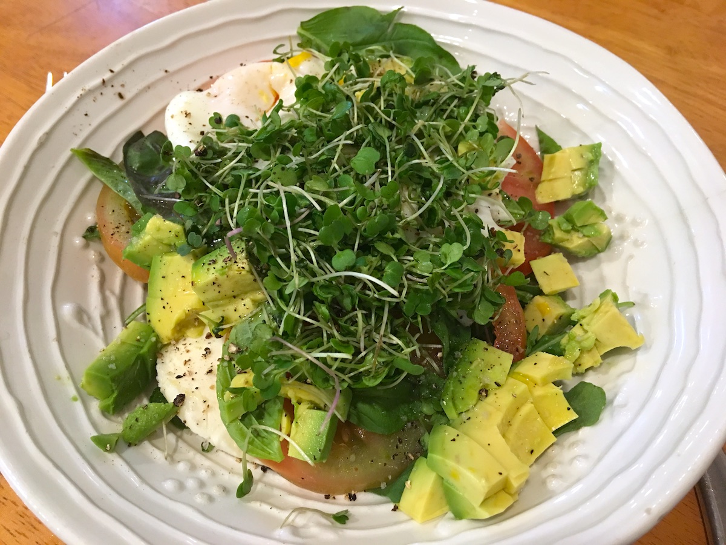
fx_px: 608
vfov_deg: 48.2
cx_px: 363
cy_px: 272
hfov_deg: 61.7
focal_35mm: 29
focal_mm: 4.15
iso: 100
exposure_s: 1/15
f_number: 2.2
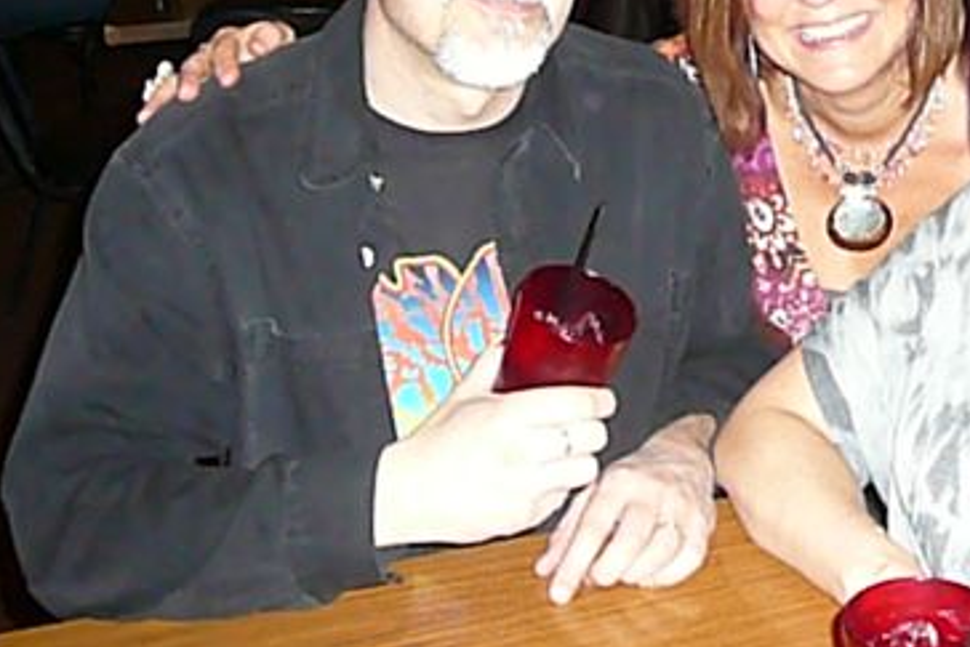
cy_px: 77
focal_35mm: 64
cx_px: 759
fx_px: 1725
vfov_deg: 20.9
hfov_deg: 30.7
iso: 800
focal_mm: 5.2
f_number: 2.8
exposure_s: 1/30
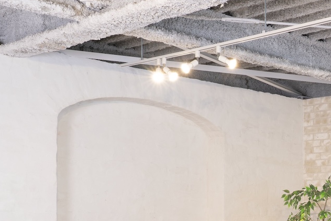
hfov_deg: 25.1
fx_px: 699
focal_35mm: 76
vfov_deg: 17.4
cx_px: 350
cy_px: 233
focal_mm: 32
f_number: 11
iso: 200
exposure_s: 1/5
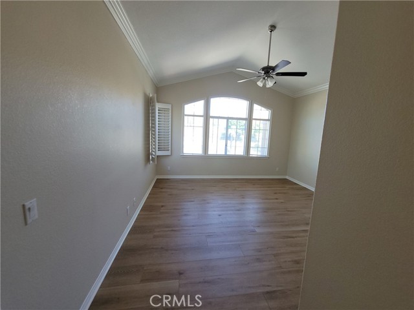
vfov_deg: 89.9
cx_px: 207
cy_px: 155
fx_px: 155
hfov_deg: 106.2
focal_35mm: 13
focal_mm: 2.2
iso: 80
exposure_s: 1/60
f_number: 2.2
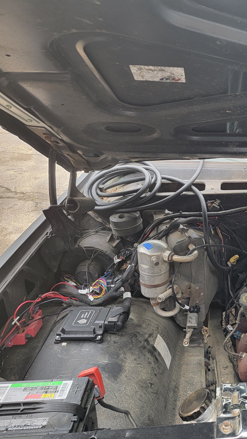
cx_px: 285
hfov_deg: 29.7
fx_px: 407
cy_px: 219
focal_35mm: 35
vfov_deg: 56.6
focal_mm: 6.7
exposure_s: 1/120
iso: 160
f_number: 1.8
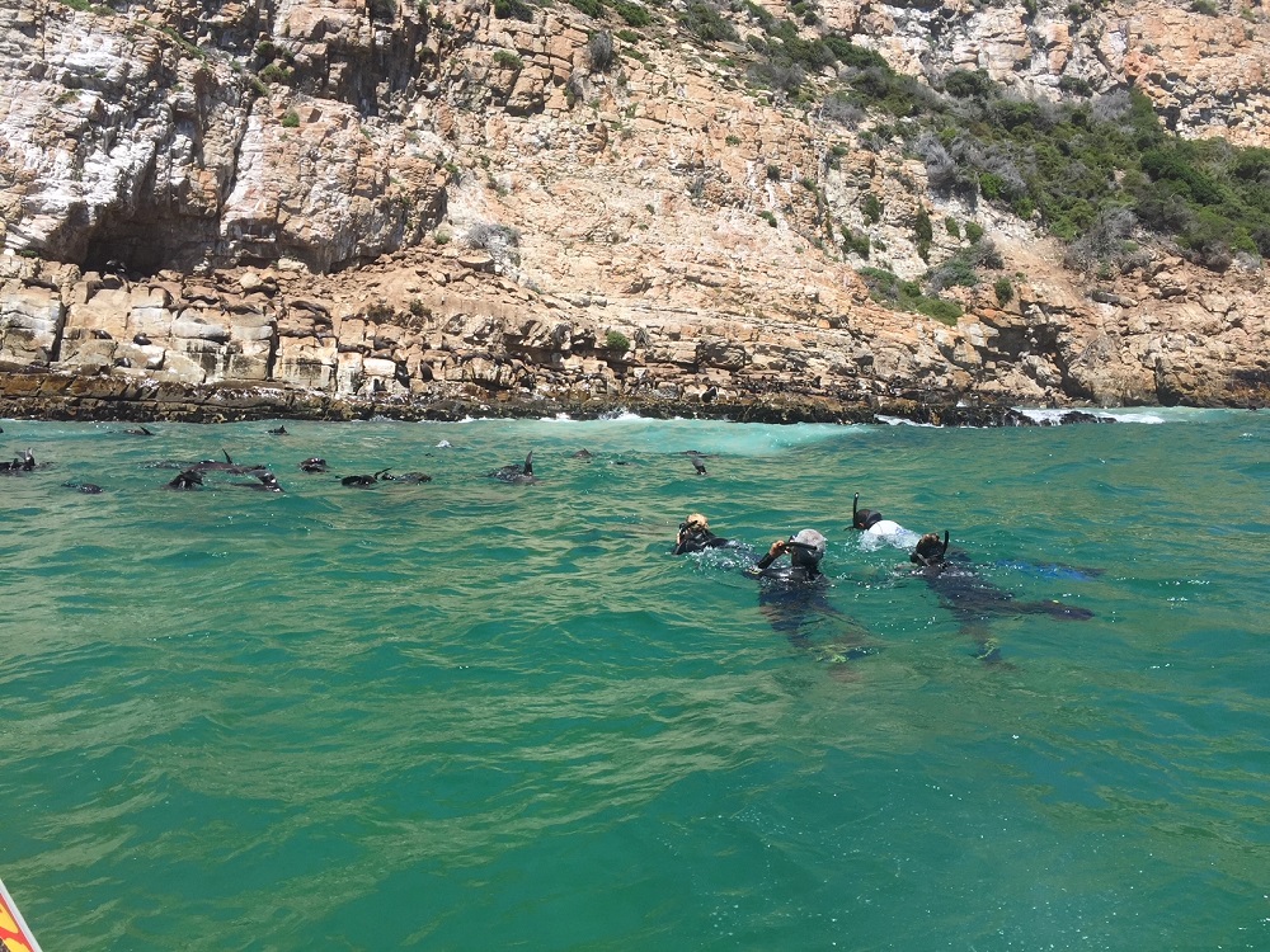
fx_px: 1064
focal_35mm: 29
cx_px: 635
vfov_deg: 48.2
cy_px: 476
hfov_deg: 61.7
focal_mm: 4.15
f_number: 2.2
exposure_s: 1/1883
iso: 32
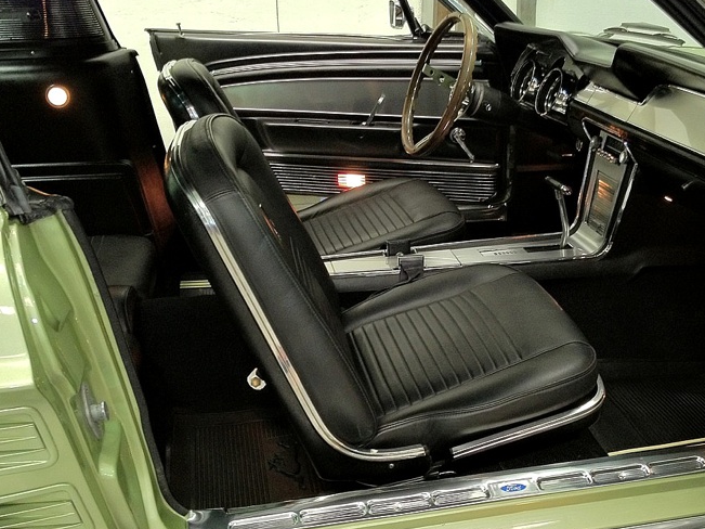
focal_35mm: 43
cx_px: 409
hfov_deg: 43.7
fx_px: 876
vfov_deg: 33.5
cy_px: 298
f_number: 2.4
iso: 250
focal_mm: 4.3
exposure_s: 1/20
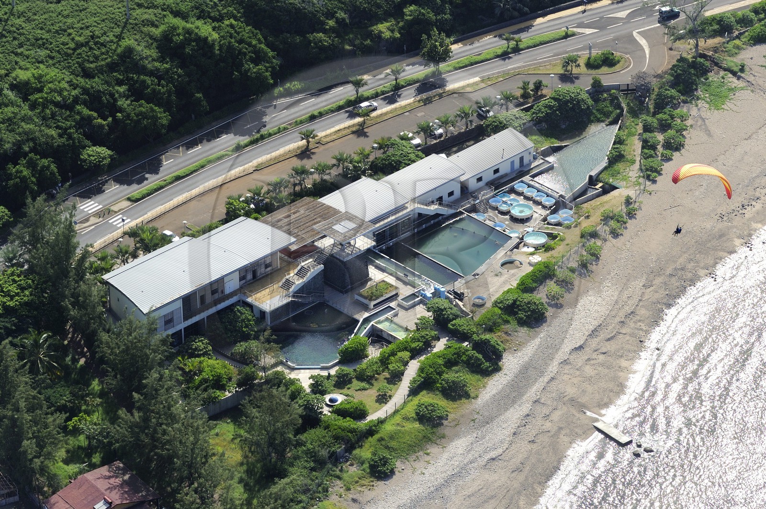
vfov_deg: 8.3
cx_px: 383
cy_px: 254
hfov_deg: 12.5
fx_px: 3508
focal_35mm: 165
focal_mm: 165
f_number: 10
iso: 800
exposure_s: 1/1250
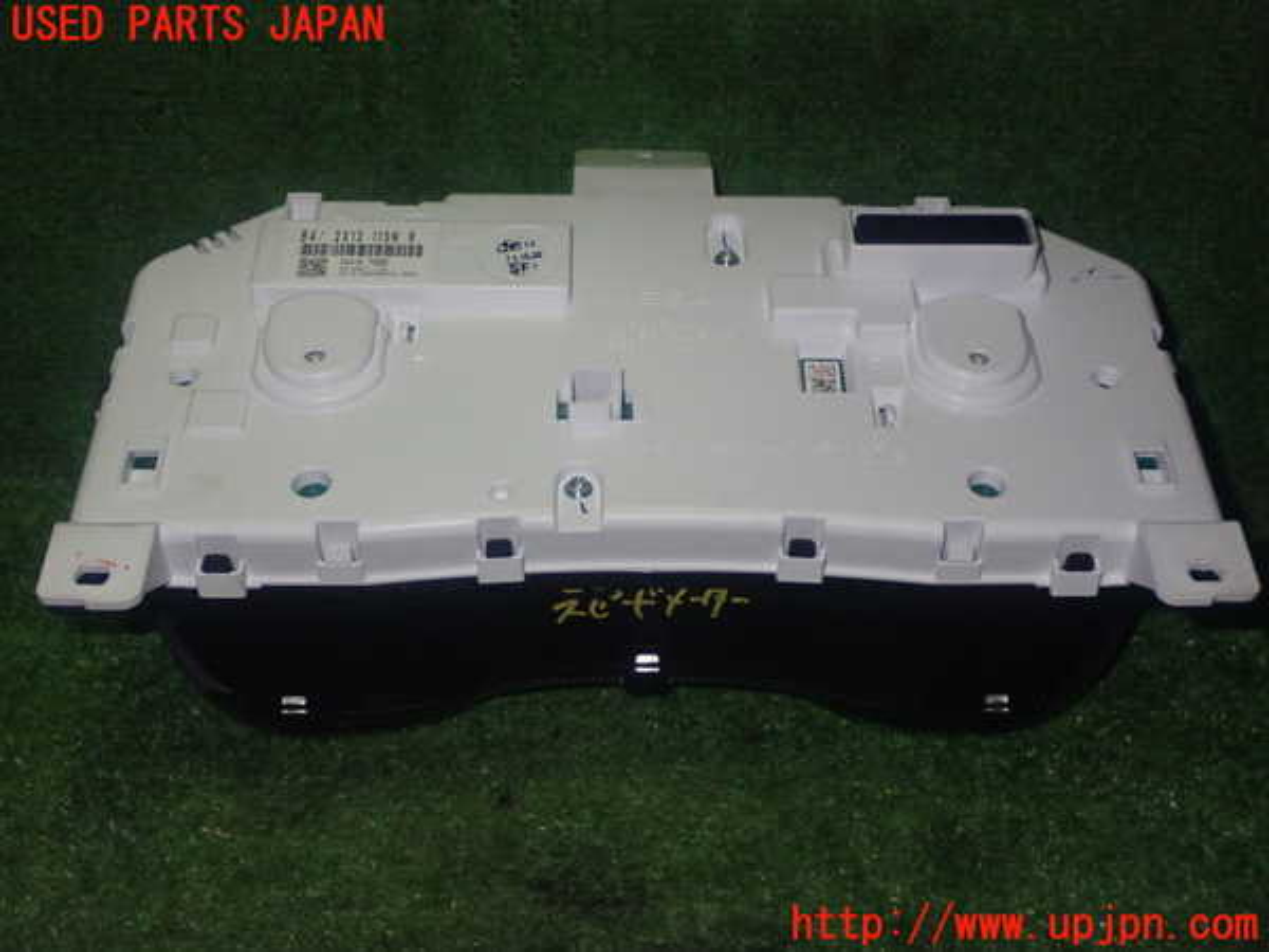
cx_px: 634
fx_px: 1723
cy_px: 476
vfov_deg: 30.9
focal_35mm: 47
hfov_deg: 40.4
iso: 640
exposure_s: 1/50
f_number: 9
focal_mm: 8.4
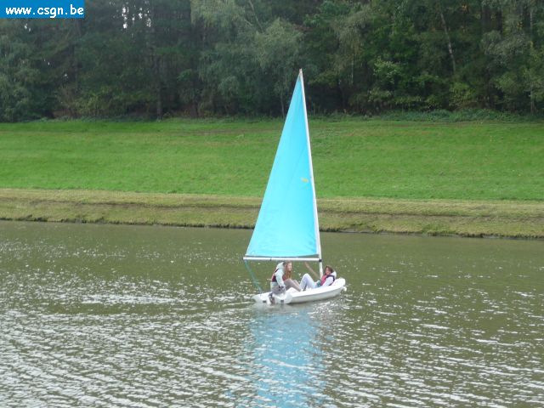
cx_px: 272
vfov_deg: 17.6
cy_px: 204
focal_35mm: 84
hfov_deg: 23.3
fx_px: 1320
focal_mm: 10.5
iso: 100
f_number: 4.5
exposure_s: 1/100
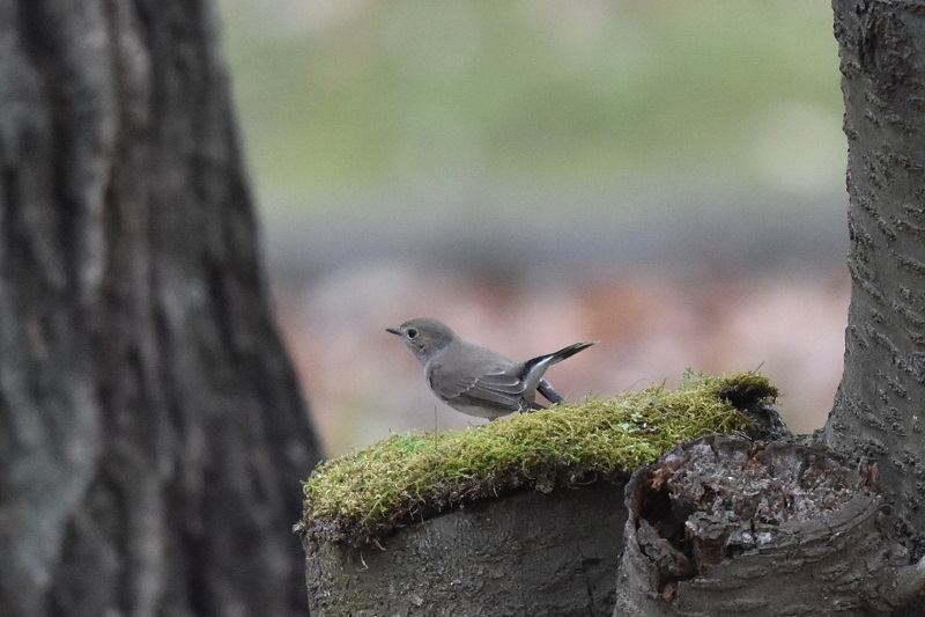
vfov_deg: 3.1
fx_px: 11559
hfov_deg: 4.6
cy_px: 308
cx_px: 462
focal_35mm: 450
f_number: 4
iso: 1250
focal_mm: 300
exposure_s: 1/1000
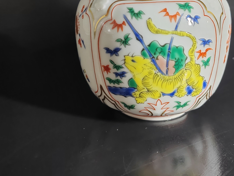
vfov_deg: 25.9
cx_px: 140
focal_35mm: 55
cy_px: 26
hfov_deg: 34.8
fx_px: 372
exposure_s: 1/50
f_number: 1.8
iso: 1600
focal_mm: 6.14
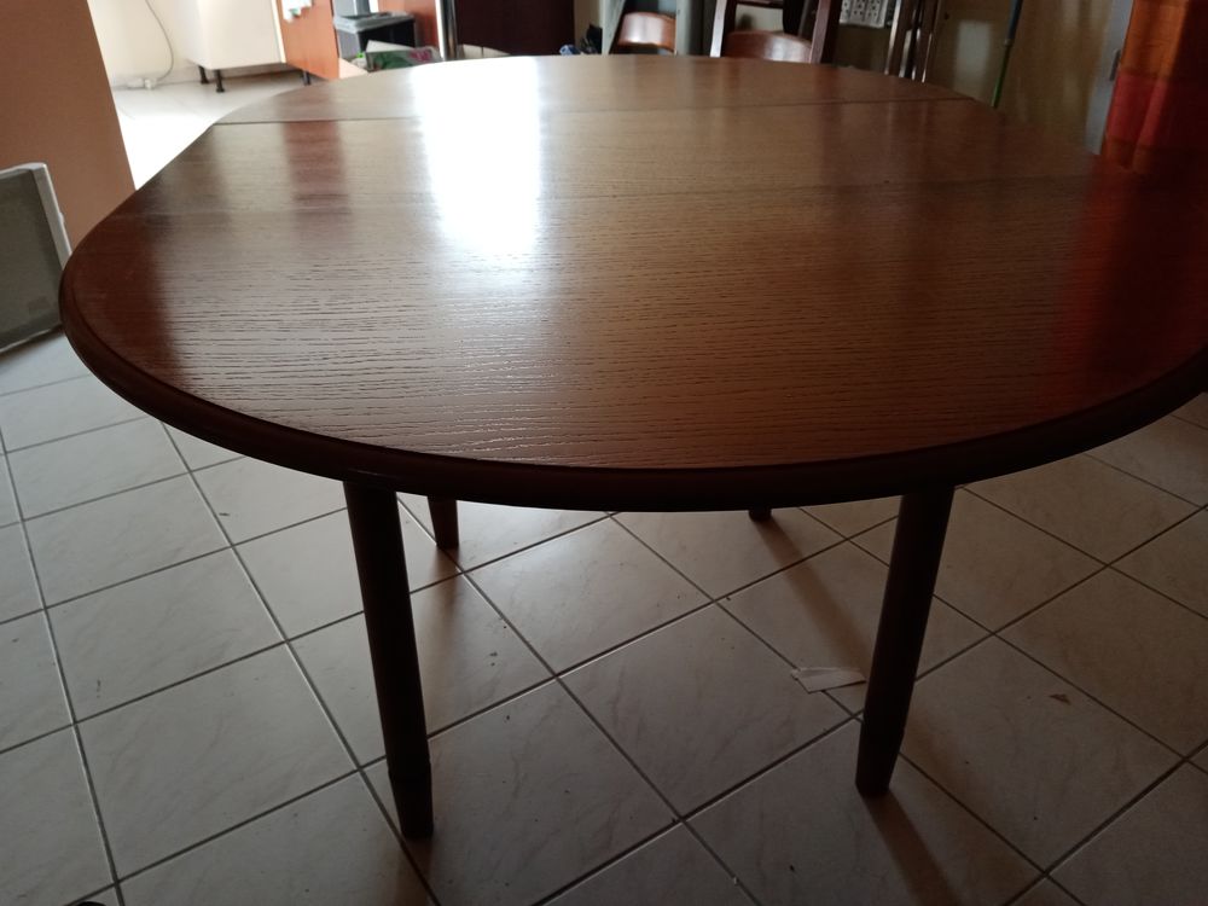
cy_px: 453
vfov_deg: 53.1
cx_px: 604
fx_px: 907
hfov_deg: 67.3
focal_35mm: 26
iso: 126
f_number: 1.8
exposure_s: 1/33.3
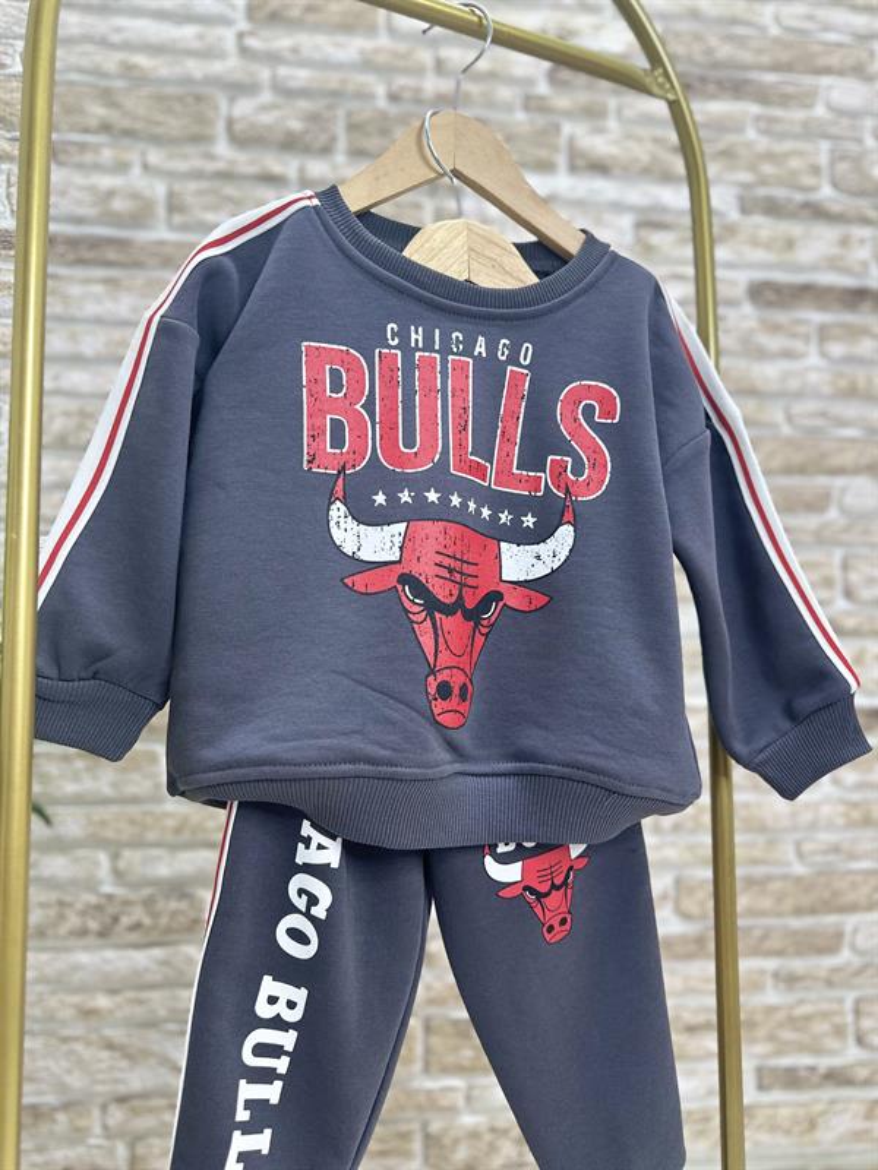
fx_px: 812
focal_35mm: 24
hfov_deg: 56.8
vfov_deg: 71.6
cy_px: 585
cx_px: 439
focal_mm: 6.86
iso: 160
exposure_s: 1/100
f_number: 1.78
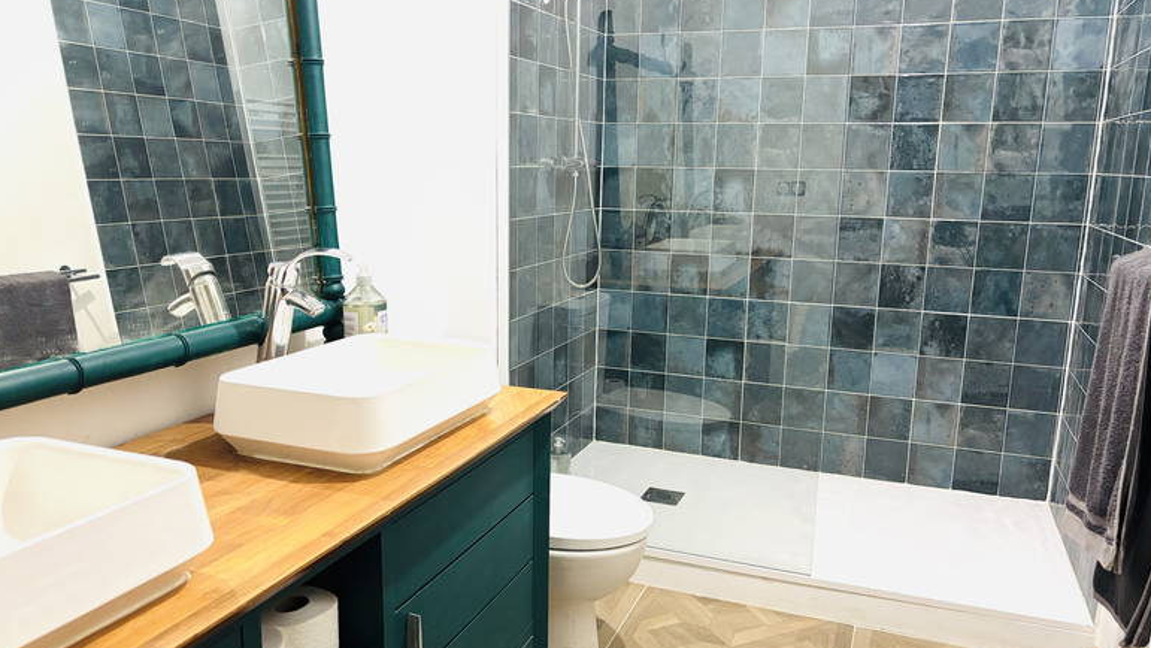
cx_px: 584
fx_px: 885
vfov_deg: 40.2
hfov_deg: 66.1
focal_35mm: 29
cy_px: 348
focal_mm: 5.96
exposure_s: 1/50
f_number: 1.6
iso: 320
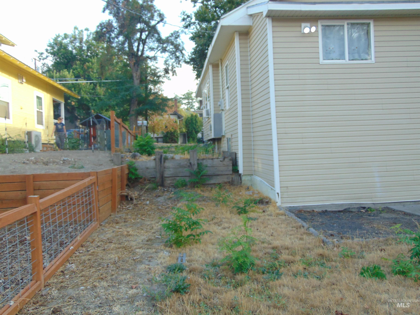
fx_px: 364
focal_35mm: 30
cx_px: 210
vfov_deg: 46.8
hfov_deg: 60.0
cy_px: 158
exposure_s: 1/160
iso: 80
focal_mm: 5.4
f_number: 3.1
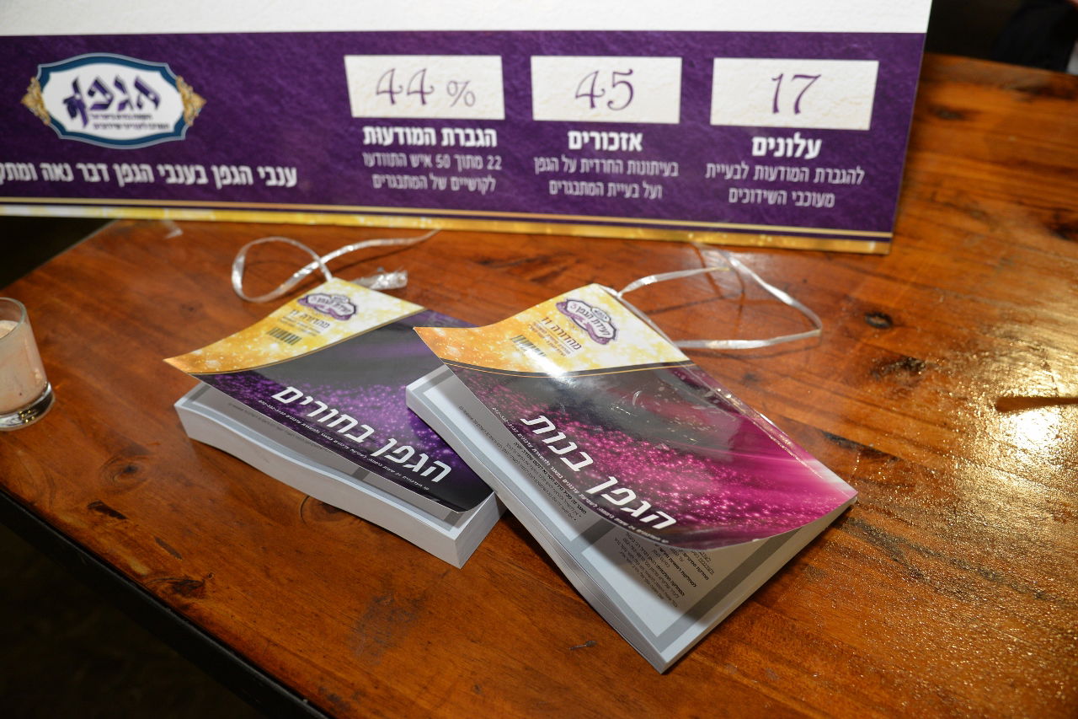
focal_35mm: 31
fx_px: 928
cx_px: 539
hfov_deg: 60.3
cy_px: 360
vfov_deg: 42.3
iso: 1250
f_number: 4.5
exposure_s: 1/125
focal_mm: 31
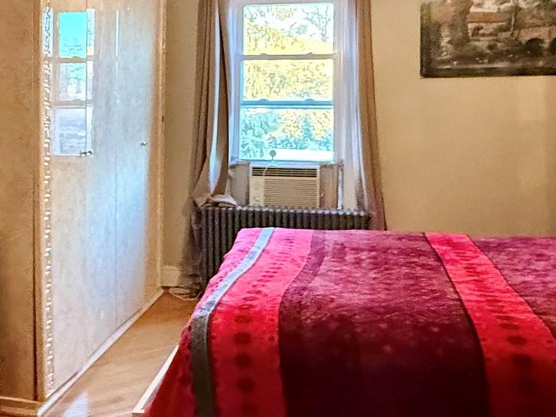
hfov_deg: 47.3
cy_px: 132
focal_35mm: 39
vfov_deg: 36.4
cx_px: 198
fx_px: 626
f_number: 2.2
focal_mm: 2.22
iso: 1000
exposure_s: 1/40
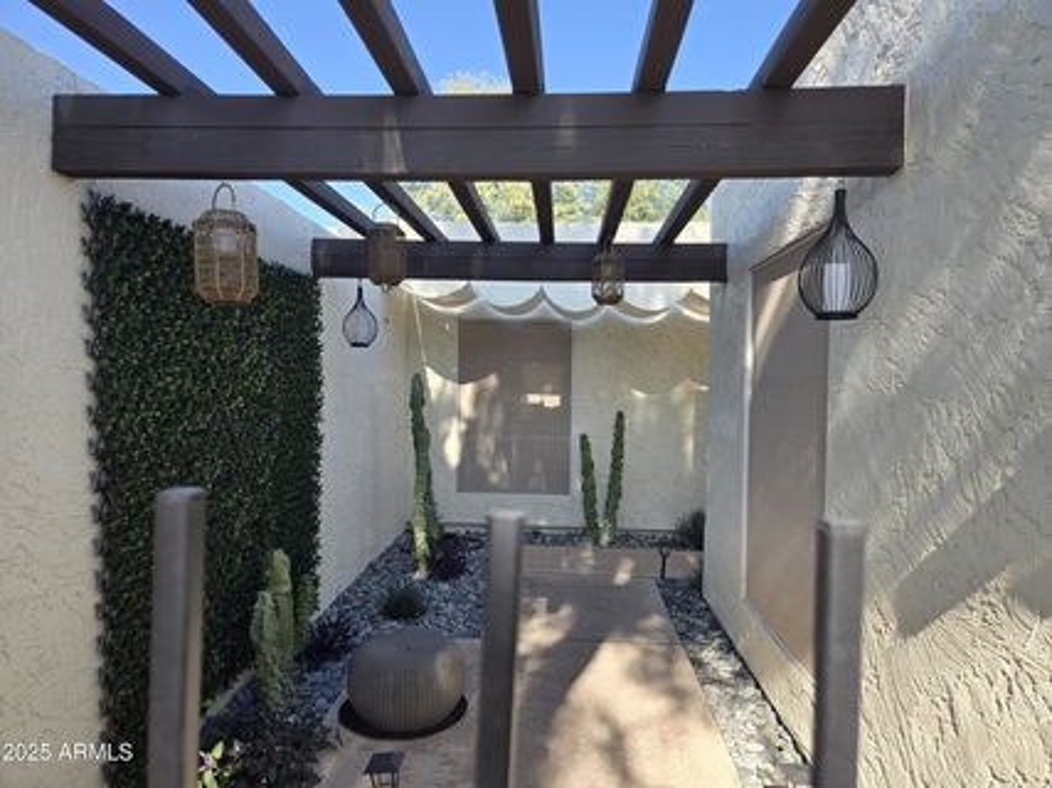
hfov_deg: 73.9
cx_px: 526
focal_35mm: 23
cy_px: 394
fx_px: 699
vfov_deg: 58.9
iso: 25
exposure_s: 1/536
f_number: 1.8
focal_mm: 5.4
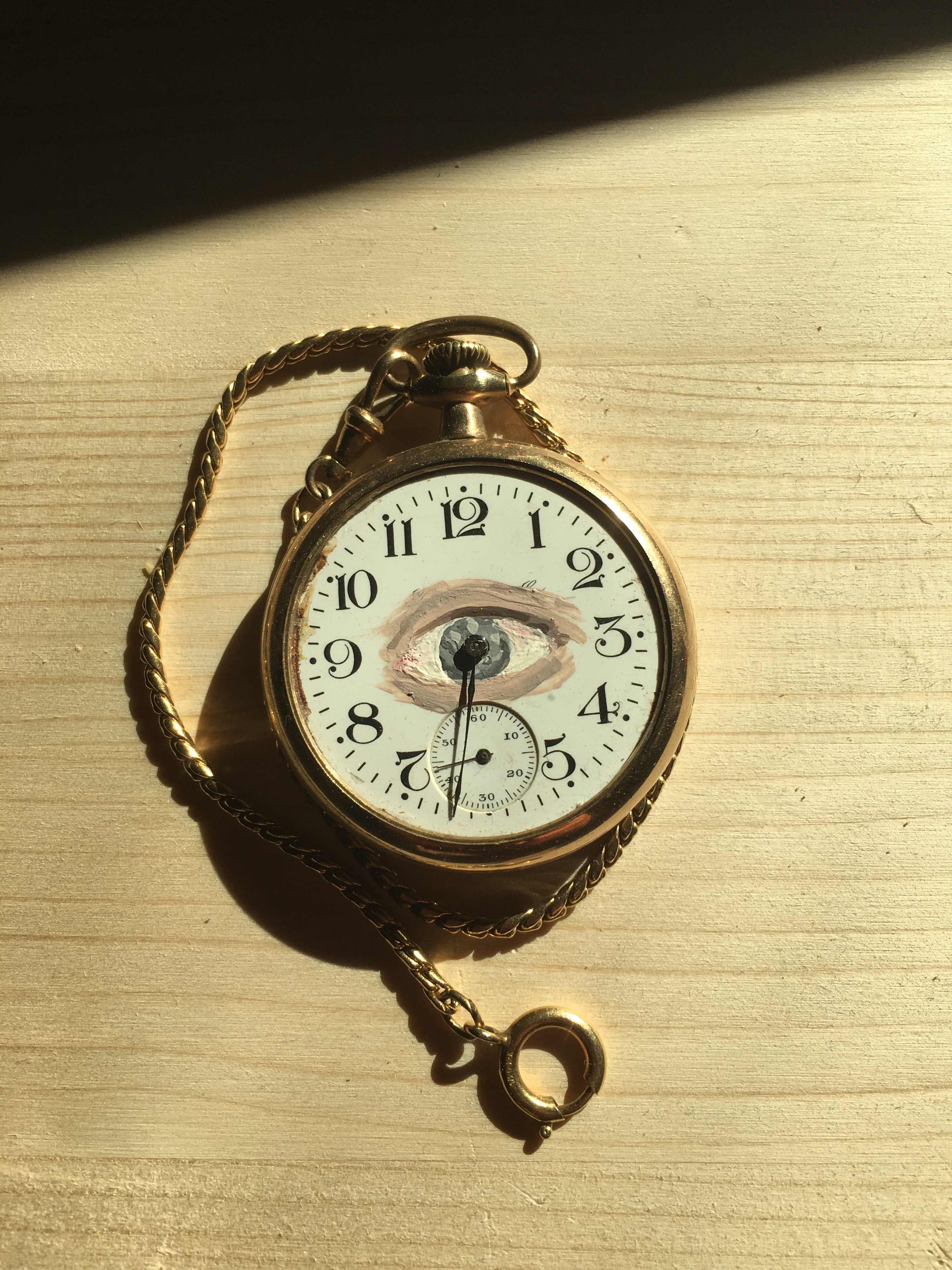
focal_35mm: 29
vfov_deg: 61.7
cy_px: 635
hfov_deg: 48.2
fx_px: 1063
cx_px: 476
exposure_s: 1/1183
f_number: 2.2
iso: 25
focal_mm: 4.15
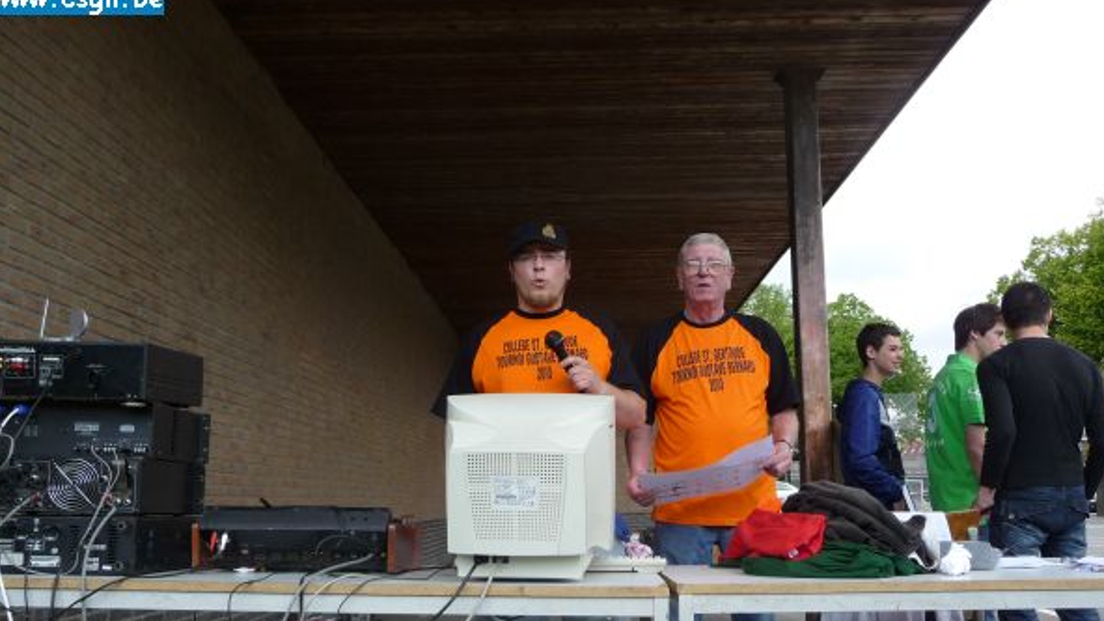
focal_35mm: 33
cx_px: 576
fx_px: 966
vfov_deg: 35.2
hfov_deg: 59.5
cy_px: 423
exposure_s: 1/320
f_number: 3.3
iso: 100
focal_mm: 4.7
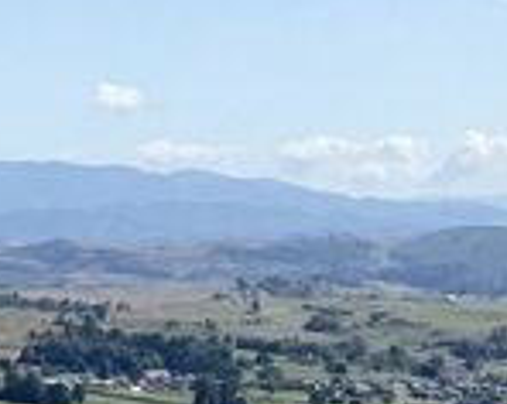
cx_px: -164
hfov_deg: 9.1
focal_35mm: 210
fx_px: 3147
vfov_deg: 7.3
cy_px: 181
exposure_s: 1/1894
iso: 25
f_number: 2.4
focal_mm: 3.3
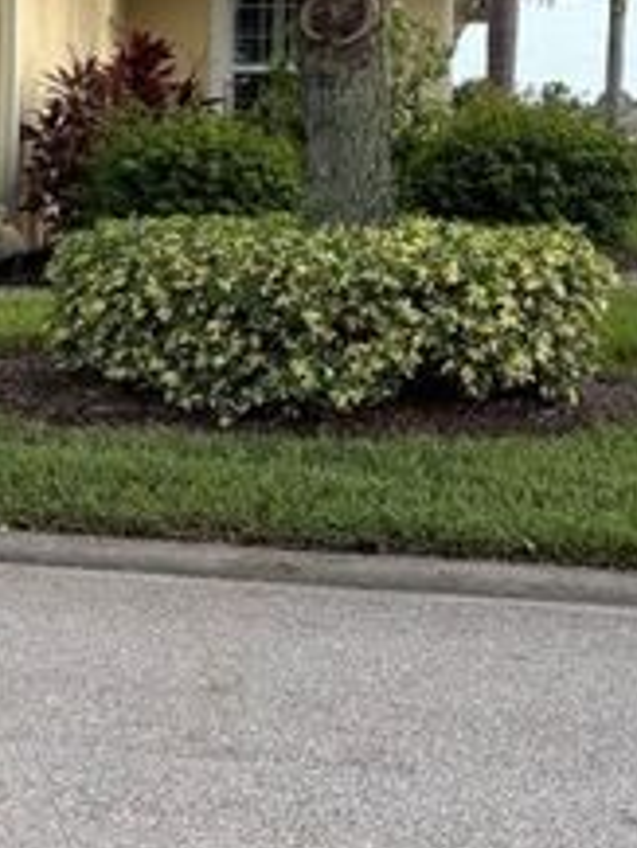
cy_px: 252
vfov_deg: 24.2
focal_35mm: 80
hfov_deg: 16.8
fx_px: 1961
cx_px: -317
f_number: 1.6
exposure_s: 1/731
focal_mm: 5.96
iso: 50
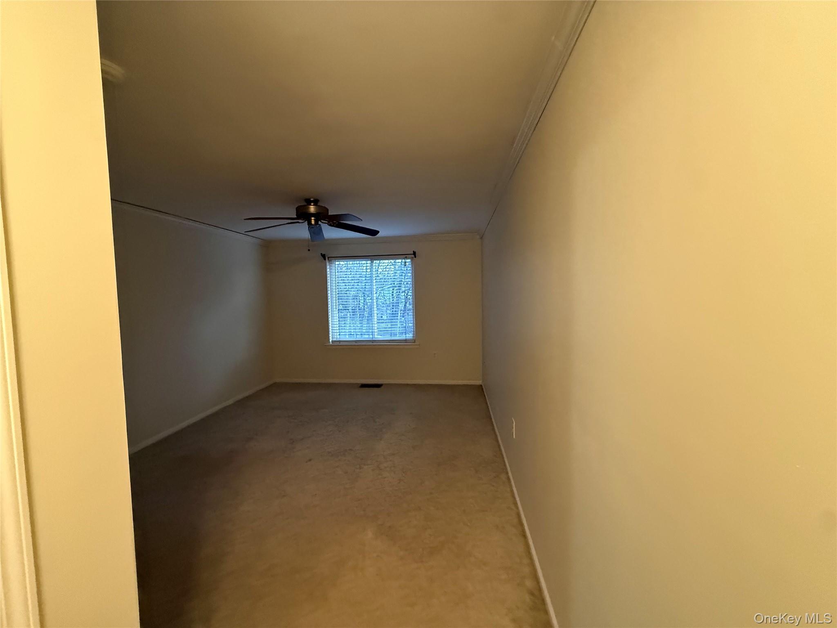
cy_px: 314
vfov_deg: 85.7
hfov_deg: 102.1
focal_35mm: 14
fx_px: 339
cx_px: 418
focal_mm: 2.22
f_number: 2.2
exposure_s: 1/60
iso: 800
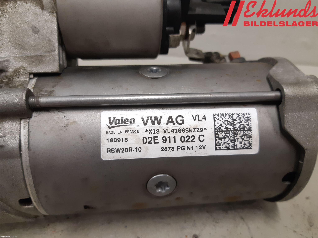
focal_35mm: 26
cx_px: 159
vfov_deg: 53.1
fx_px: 239
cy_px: 119
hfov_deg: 67.3
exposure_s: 1/50
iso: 160
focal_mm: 3.93
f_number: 1.7
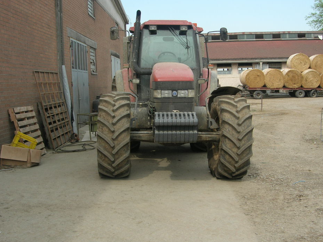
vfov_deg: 34.4
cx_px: 178
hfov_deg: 44.7
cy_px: 118
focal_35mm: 42
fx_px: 392
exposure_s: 1/307
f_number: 4.8
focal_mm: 7.8
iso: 64
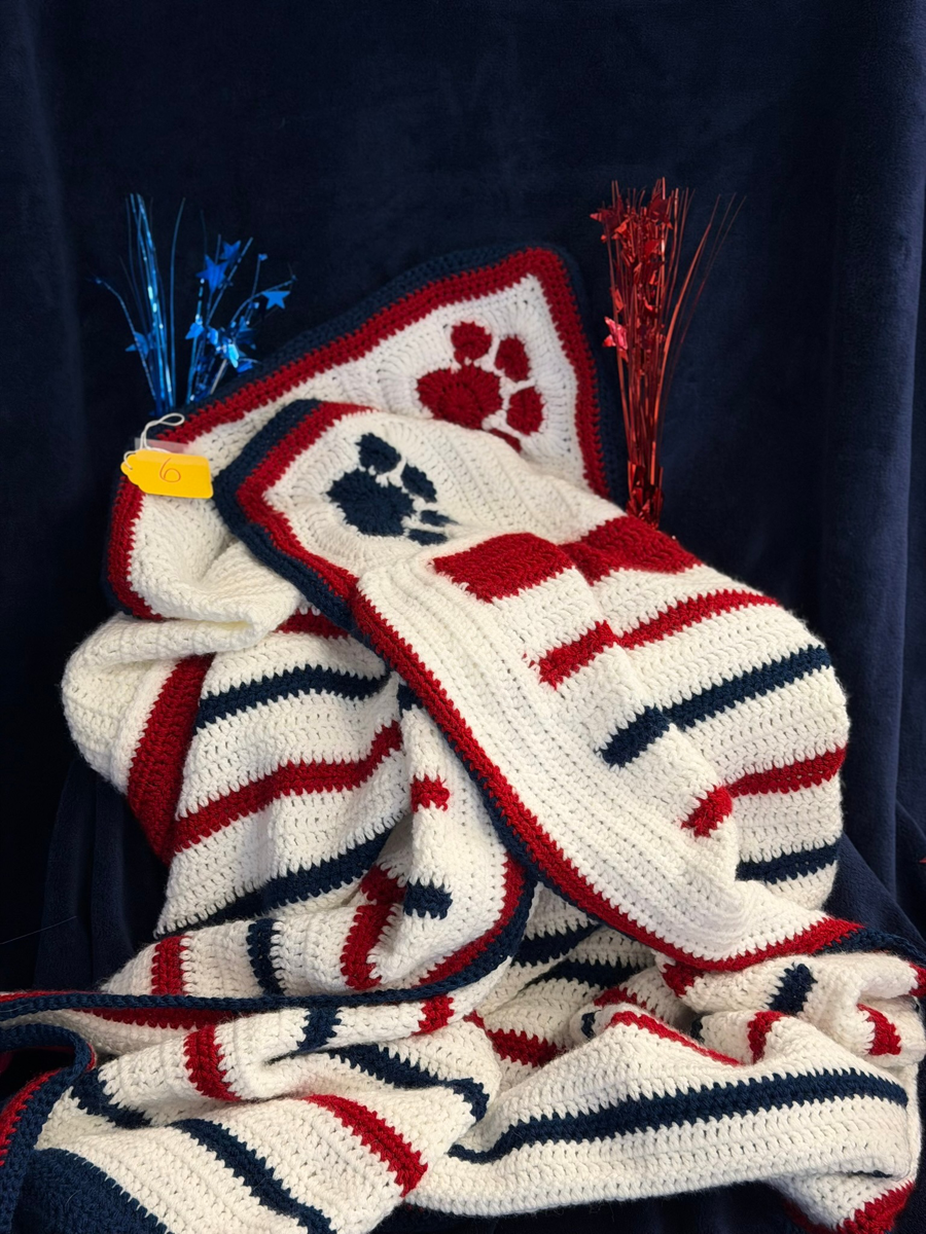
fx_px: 1712
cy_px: 617
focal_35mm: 48
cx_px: 463
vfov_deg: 39.7
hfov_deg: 30.3
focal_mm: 6.76
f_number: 1.78
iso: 200
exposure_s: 1/60
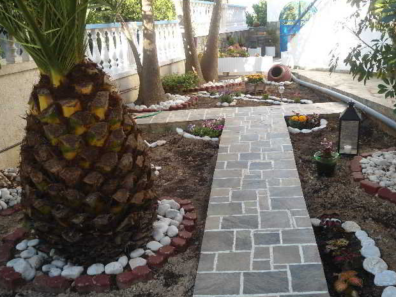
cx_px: 229
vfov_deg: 36.0
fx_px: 458
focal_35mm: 40
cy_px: 148
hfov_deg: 46.6
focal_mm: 5.6
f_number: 3
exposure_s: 1/160
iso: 80
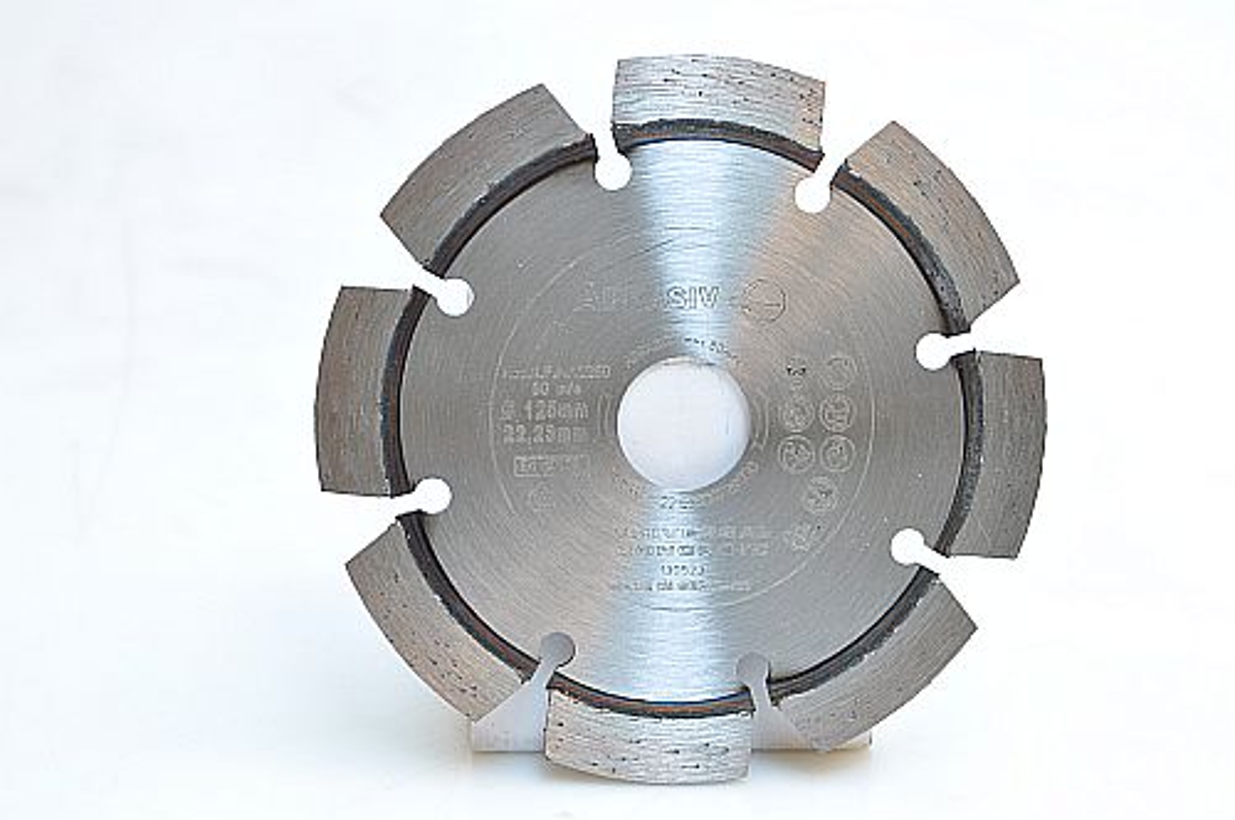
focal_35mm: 72
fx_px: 2467
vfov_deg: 18.9
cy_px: 410
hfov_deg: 28.1
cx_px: 618
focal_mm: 48
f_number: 8
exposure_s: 1/6
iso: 200
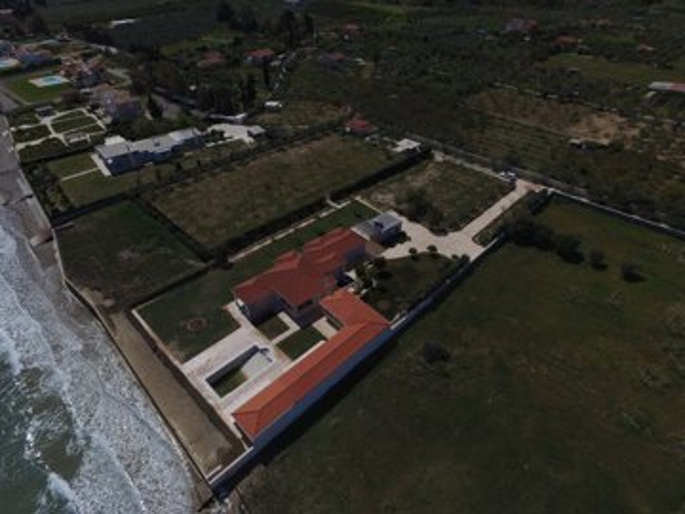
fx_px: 396
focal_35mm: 20
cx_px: 342
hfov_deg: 81.7
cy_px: 257
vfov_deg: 66.0
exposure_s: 1/3597
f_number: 2.8
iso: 100
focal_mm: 3.61
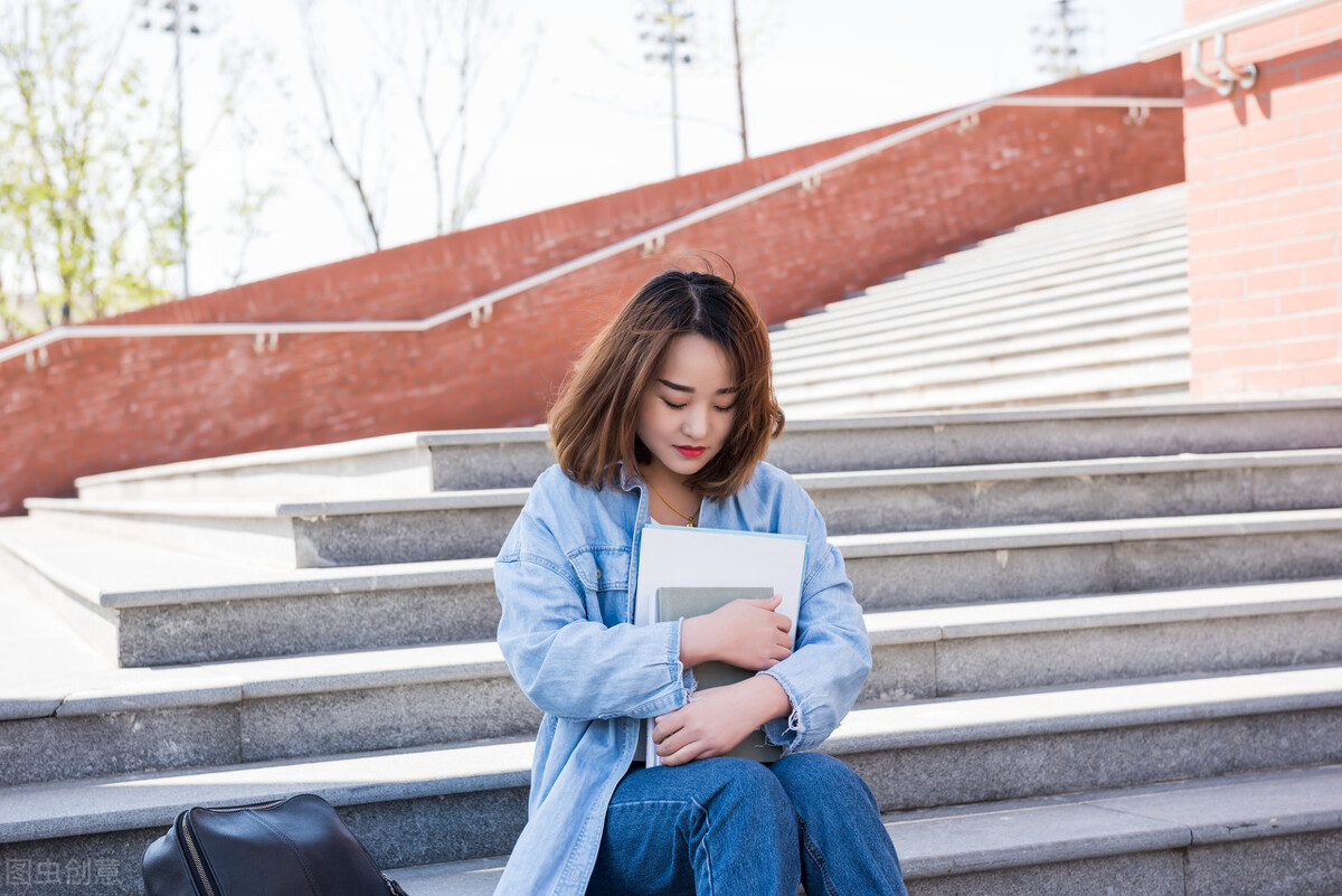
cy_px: 448
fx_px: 2312
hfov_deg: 32.4
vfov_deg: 21.9
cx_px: 671
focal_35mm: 62
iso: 250
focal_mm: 62
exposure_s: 1/400
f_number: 5
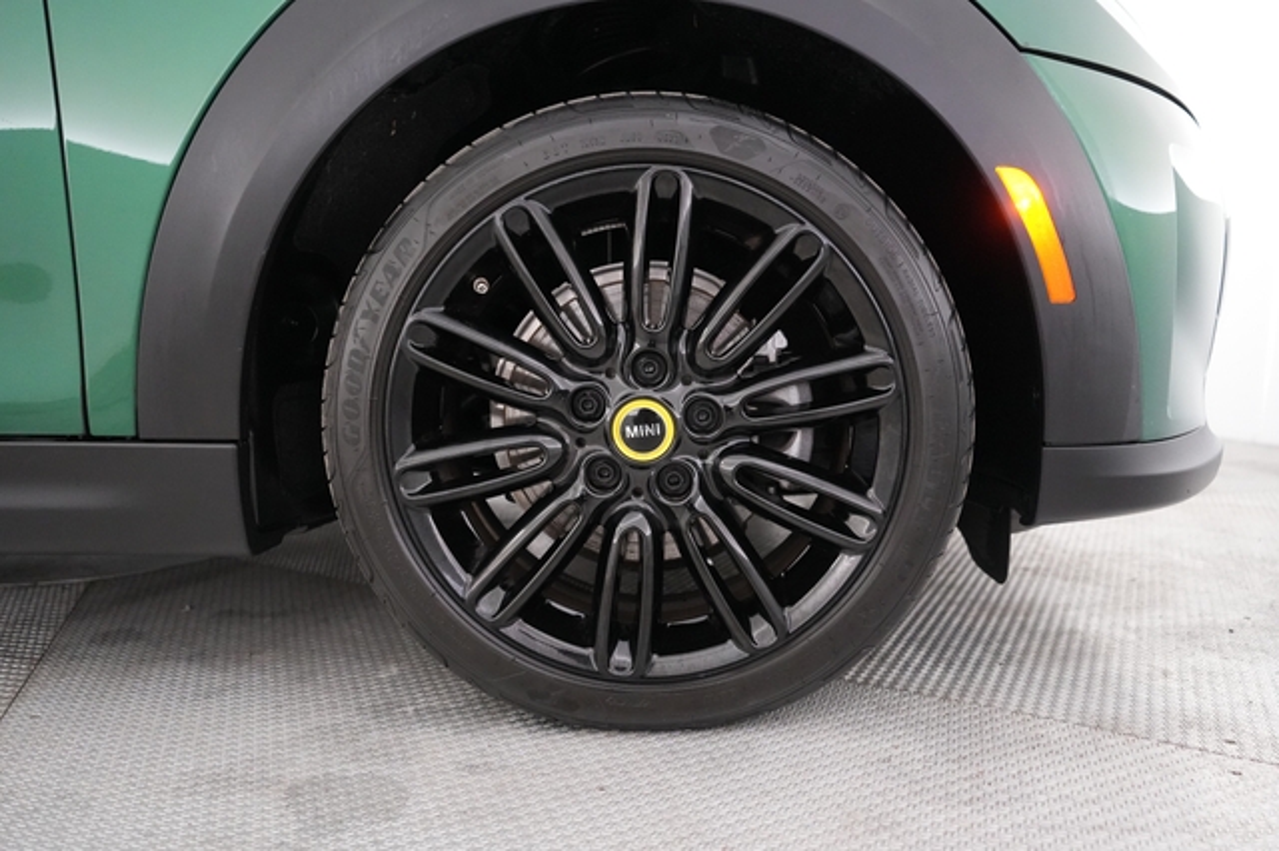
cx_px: 640
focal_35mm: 24
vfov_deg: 53.1
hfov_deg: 73.8
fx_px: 852
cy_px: 426
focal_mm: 24
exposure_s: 1/160
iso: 8000
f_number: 2.8
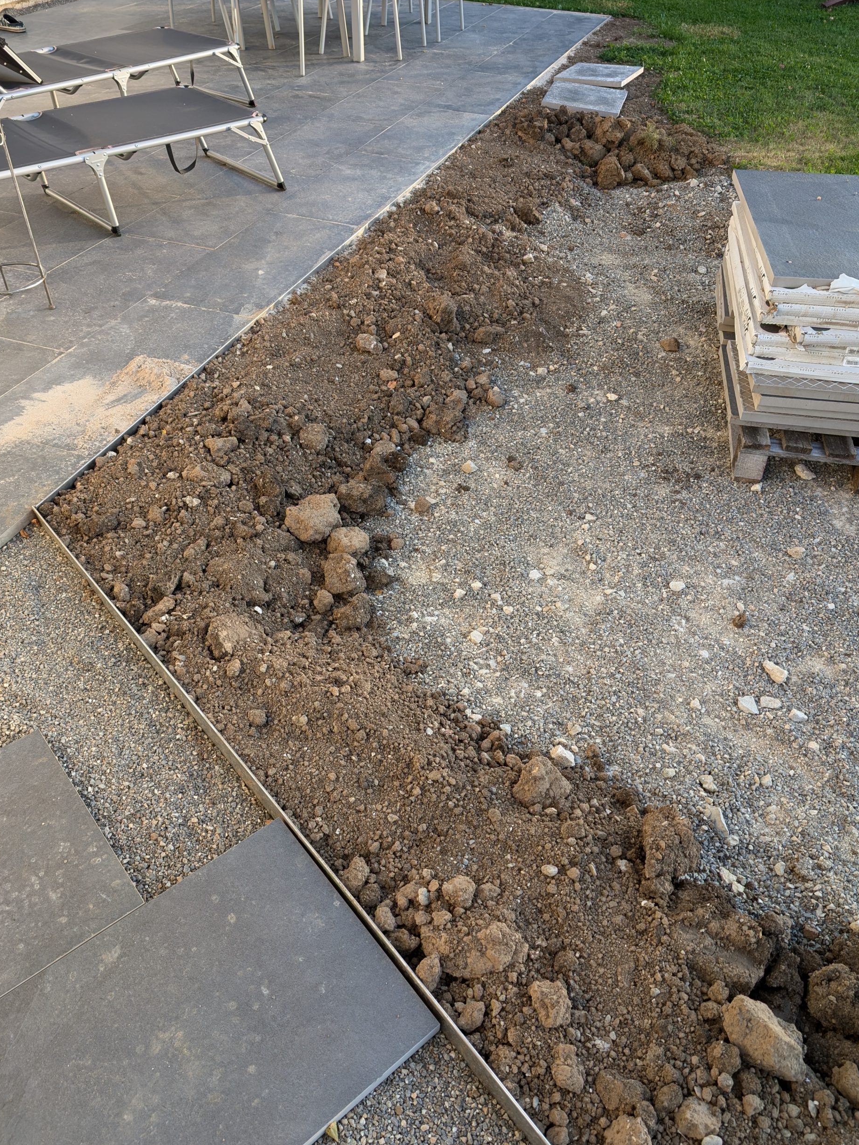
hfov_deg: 54.9
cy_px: 581
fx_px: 827
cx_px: 438
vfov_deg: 69.4
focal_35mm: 25
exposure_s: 1/82
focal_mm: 6.9
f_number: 1.68
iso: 22
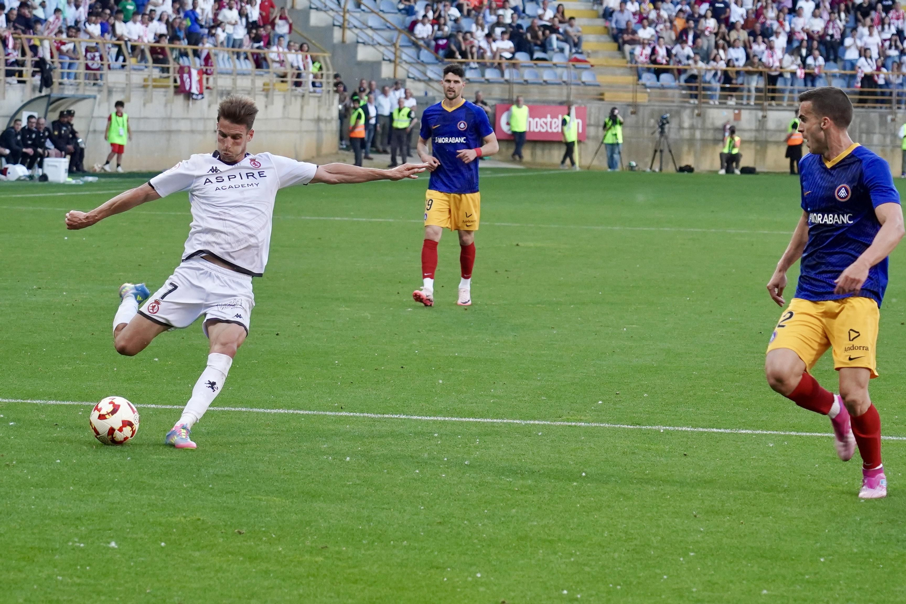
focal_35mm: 157
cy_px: 302
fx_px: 3951
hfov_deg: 13.1
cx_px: 453
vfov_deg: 8.7
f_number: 5.6
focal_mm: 105
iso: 2500
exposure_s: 1/800
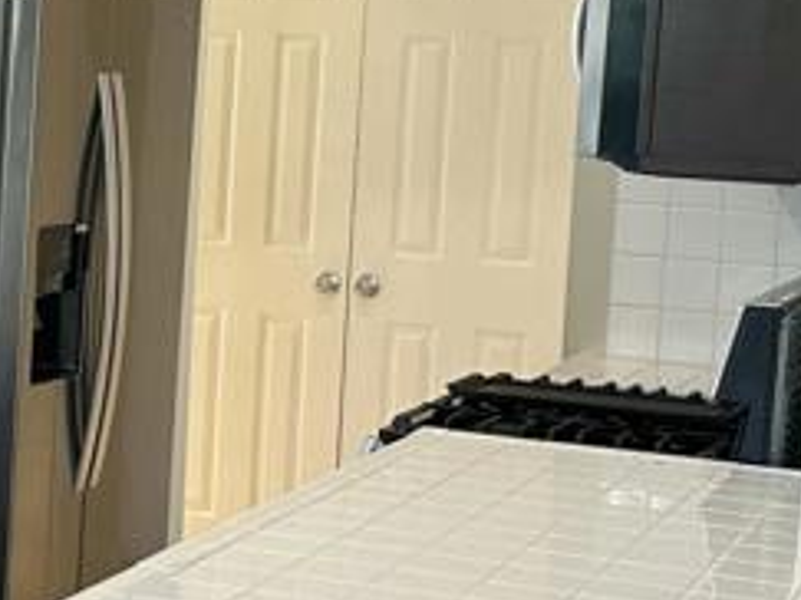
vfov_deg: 14.6
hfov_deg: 18.9
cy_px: 293
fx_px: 2336
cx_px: -26
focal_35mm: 101
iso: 125
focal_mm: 6.86
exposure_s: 1/120
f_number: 1.78
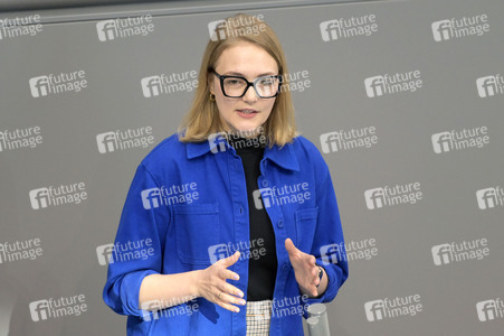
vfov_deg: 2.7
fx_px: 6995
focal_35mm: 500
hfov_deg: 4.1
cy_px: 168
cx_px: 252
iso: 8000
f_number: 6.3
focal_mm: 500
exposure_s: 1/400
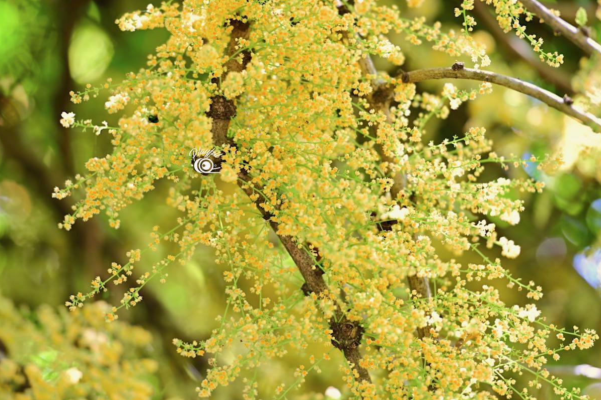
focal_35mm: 201
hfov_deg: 10.2
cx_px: 301
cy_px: 201
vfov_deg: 6.8
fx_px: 3355
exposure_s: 1/160
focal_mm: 200
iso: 400
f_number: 2.8
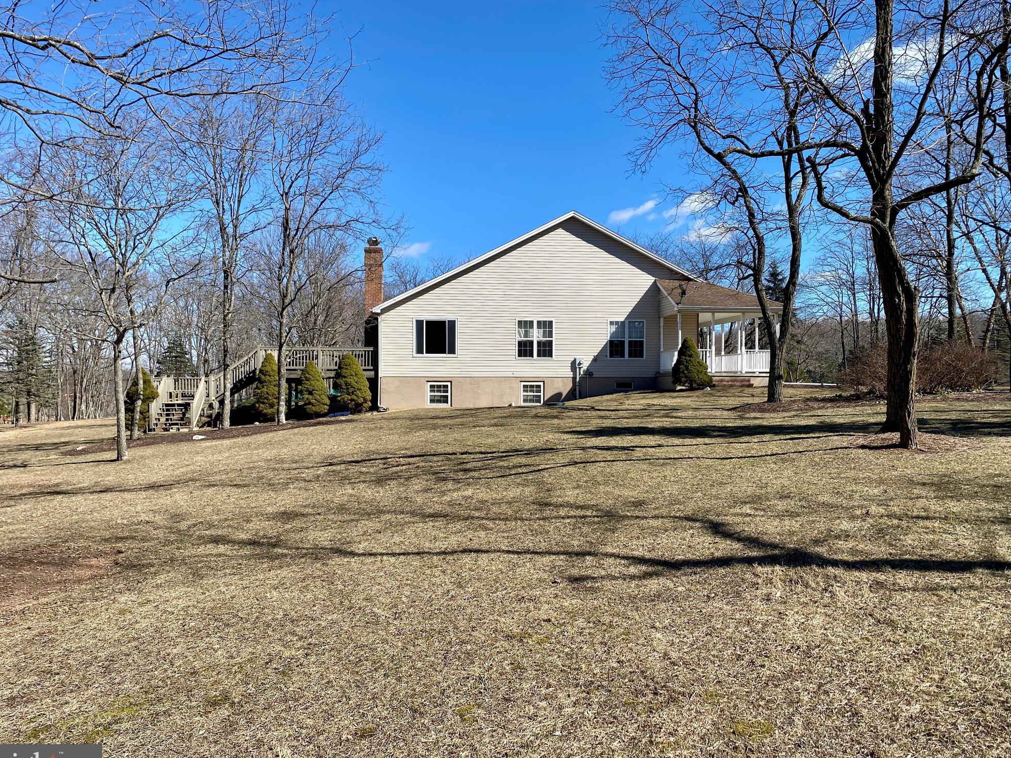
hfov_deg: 65.3
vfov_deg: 51.3
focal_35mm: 27
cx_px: 499
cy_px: 393
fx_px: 789
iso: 32
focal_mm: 4.25
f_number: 1.8
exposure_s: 1/2315
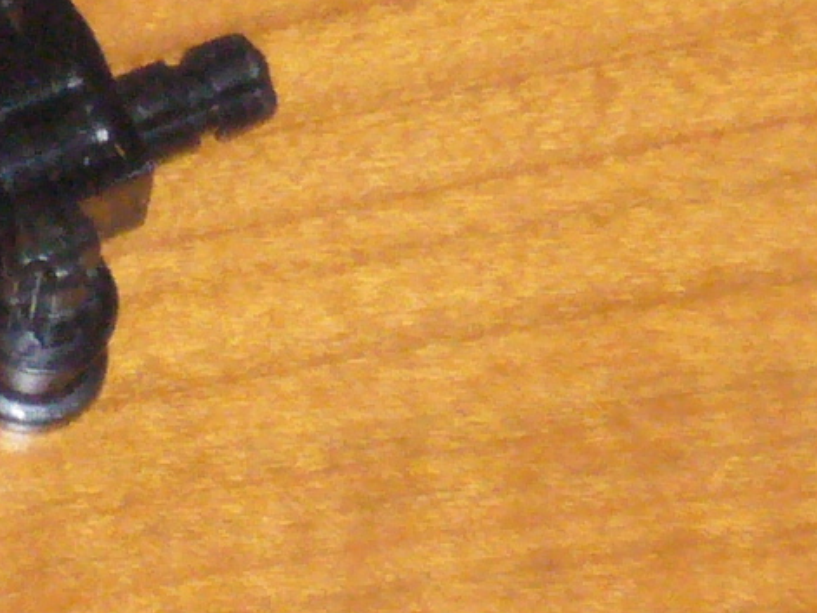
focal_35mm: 628
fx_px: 14818
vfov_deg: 2.4
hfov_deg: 3.2
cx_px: -146
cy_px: 240
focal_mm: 17.4
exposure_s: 1/60
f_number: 5
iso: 400
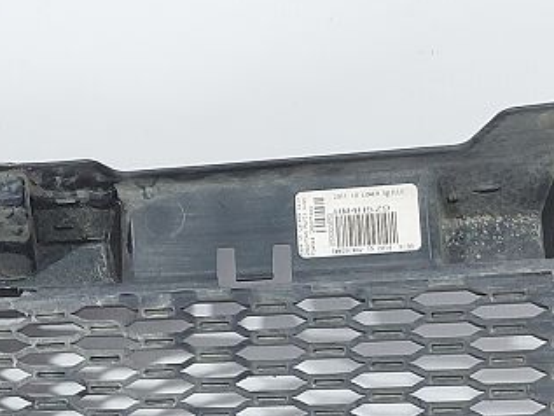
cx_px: 18
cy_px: 227
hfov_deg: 18.3
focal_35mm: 105
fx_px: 1681
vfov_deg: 14.1
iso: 80
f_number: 1.8
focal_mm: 5.23
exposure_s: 1/50
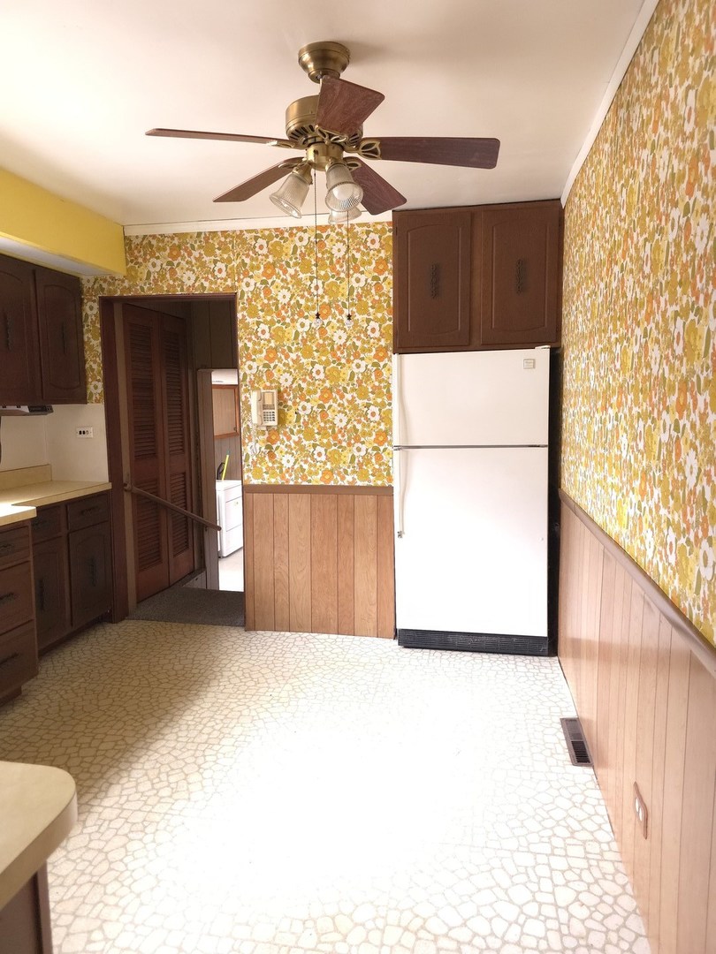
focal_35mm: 23
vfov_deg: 73.9
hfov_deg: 58.9
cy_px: 477
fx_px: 634
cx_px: 358
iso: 800
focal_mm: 6.3
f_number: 1.7
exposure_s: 1/30
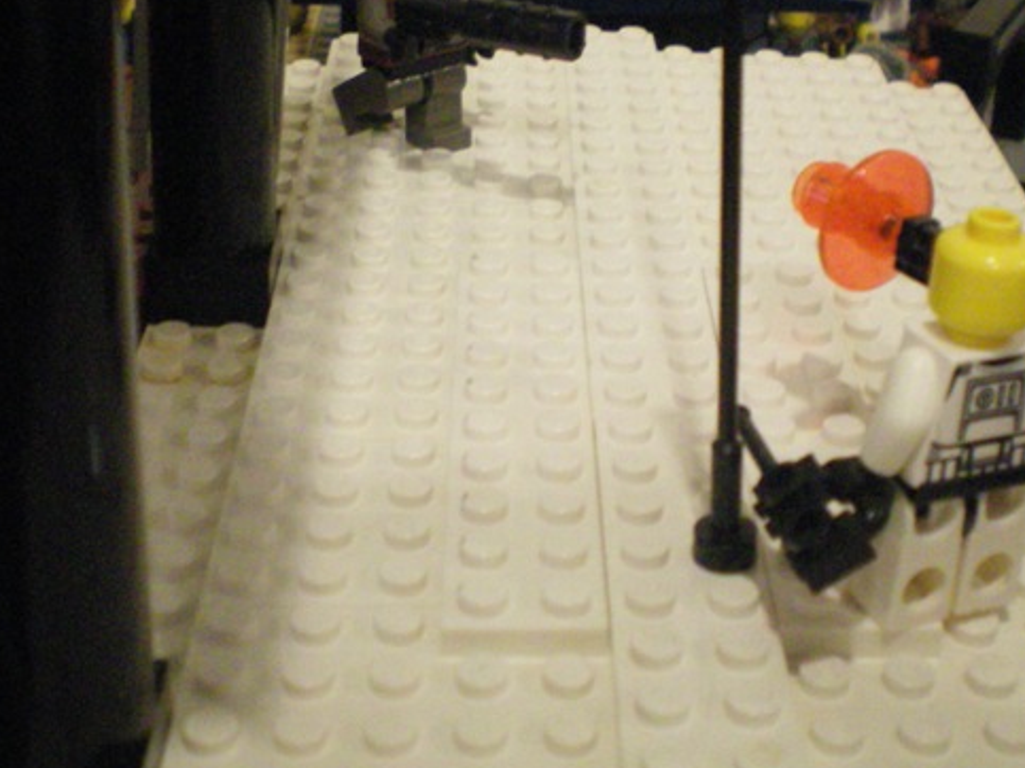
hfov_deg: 30.7
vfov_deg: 23.0
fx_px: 1865
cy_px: 180
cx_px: 611
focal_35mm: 63
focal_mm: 6.3
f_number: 3.1
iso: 400
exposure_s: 1/30
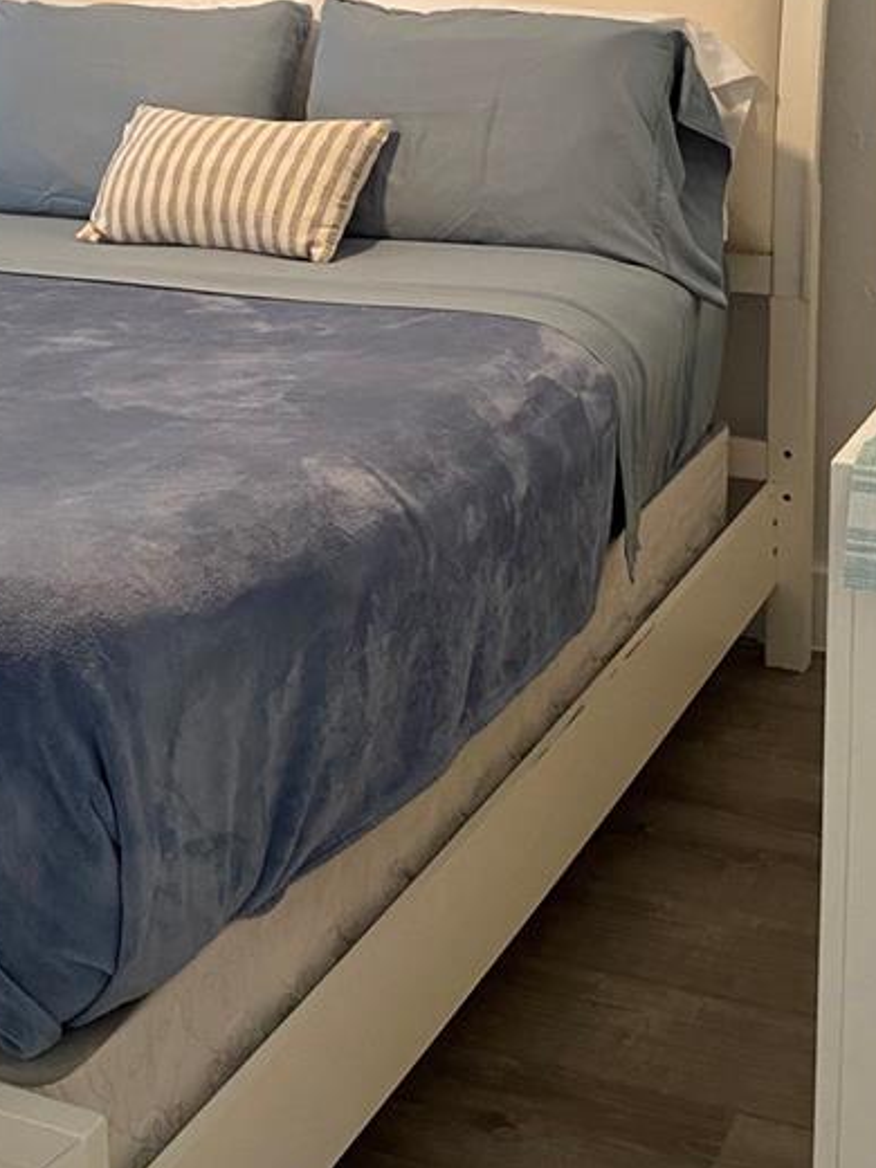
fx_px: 2024
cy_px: 274
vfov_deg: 31.5
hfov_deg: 24.4
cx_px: 366
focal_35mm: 60
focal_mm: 4.25
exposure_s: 1/60
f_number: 1.8
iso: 320
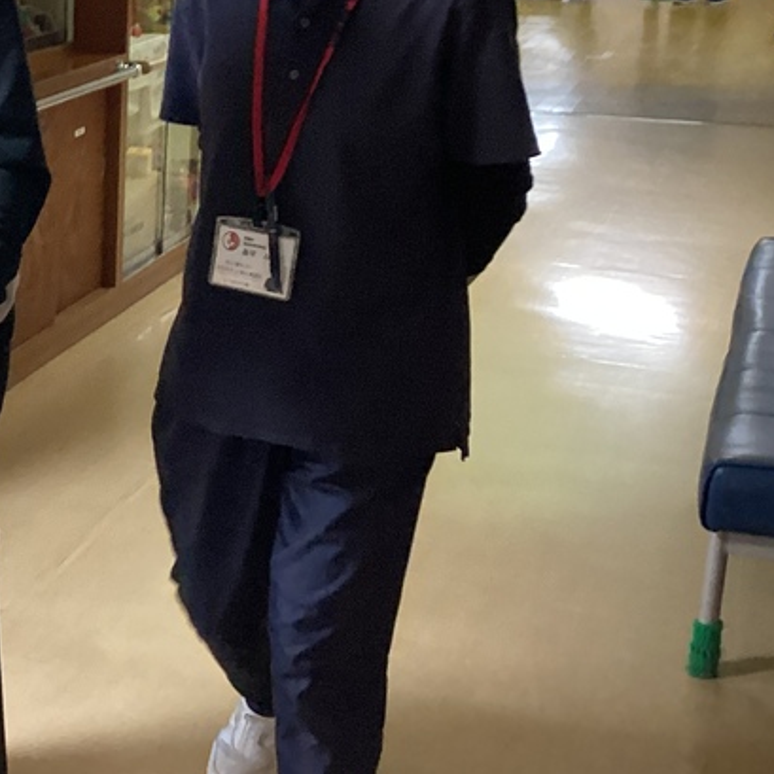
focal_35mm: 67
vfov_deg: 25.7
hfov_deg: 23.7
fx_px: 1695
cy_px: 295
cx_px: -132
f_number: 2.4
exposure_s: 1/50
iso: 250
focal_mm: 3.3
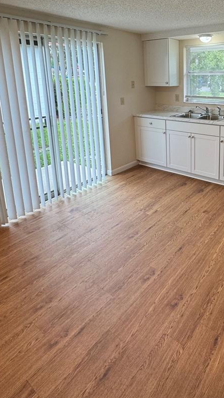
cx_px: 186
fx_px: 243
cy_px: 120
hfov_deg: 46.4
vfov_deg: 75.2
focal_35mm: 23
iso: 100
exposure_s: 1/120
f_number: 2.2
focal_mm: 2.22
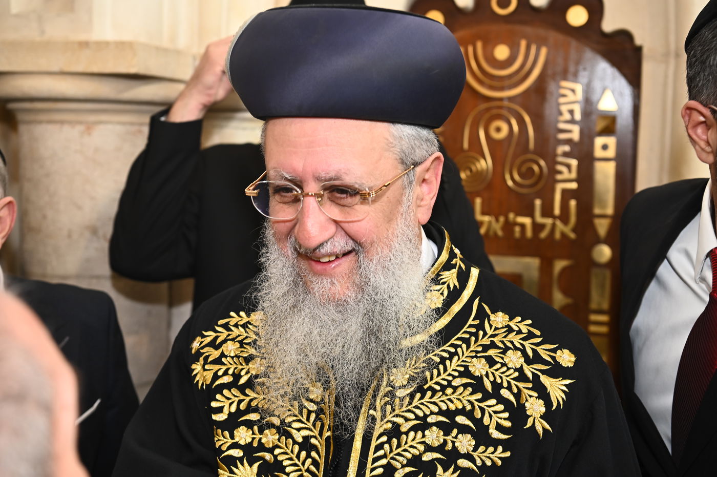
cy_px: 238
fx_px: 1035
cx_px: 358
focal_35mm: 52
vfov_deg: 25.9
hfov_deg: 38.2
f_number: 5
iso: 800
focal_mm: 52
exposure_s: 1/125
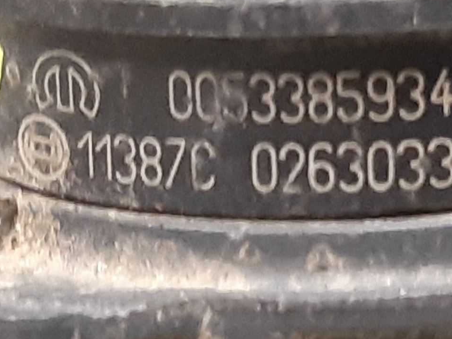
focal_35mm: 56
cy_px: 236
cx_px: 280
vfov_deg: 25.9
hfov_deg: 34.2
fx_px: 731
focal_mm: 3.93
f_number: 1.7
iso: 320
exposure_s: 1/25
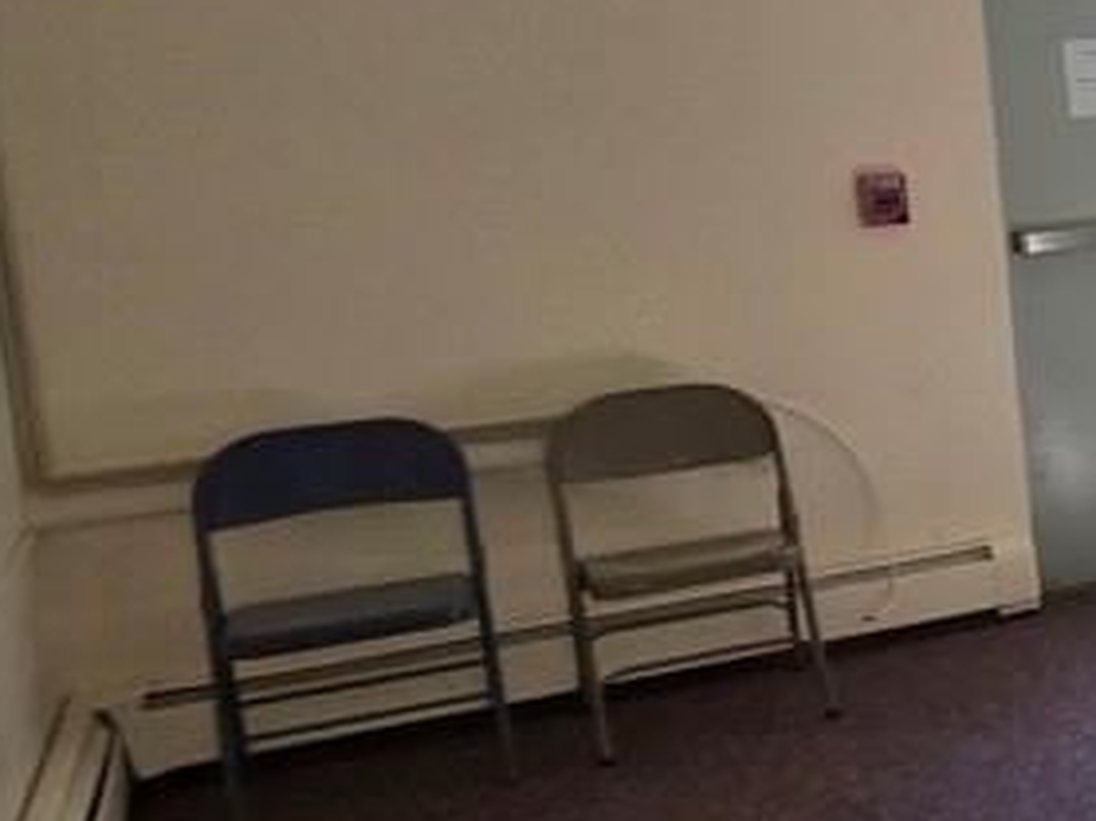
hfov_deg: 20.5
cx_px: 2082
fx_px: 1772
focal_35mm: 56
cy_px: 334
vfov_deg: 26.0
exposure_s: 1/60
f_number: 2.2
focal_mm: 2.2
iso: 200
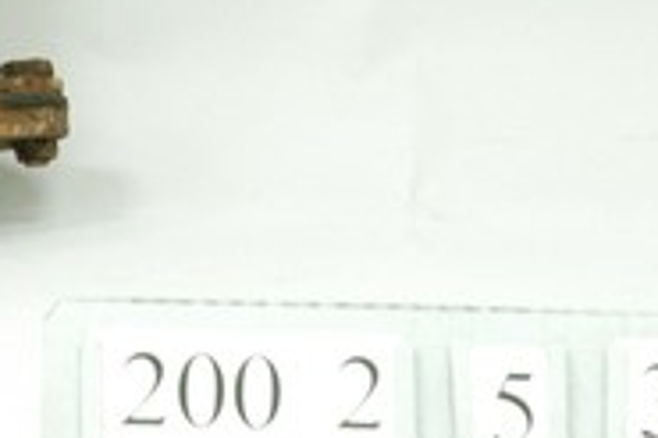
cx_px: -153
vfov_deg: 4.2
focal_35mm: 322
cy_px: -290
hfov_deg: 6.4
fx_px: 5880
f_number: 9
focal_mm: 62
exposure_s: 1/5
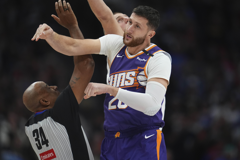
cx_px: 120
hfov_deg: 5.2
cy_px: 80
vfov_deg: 3.4
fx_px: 2666
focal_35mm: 400
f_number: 3.2
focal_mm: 400
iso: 4000
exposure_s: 1/2000
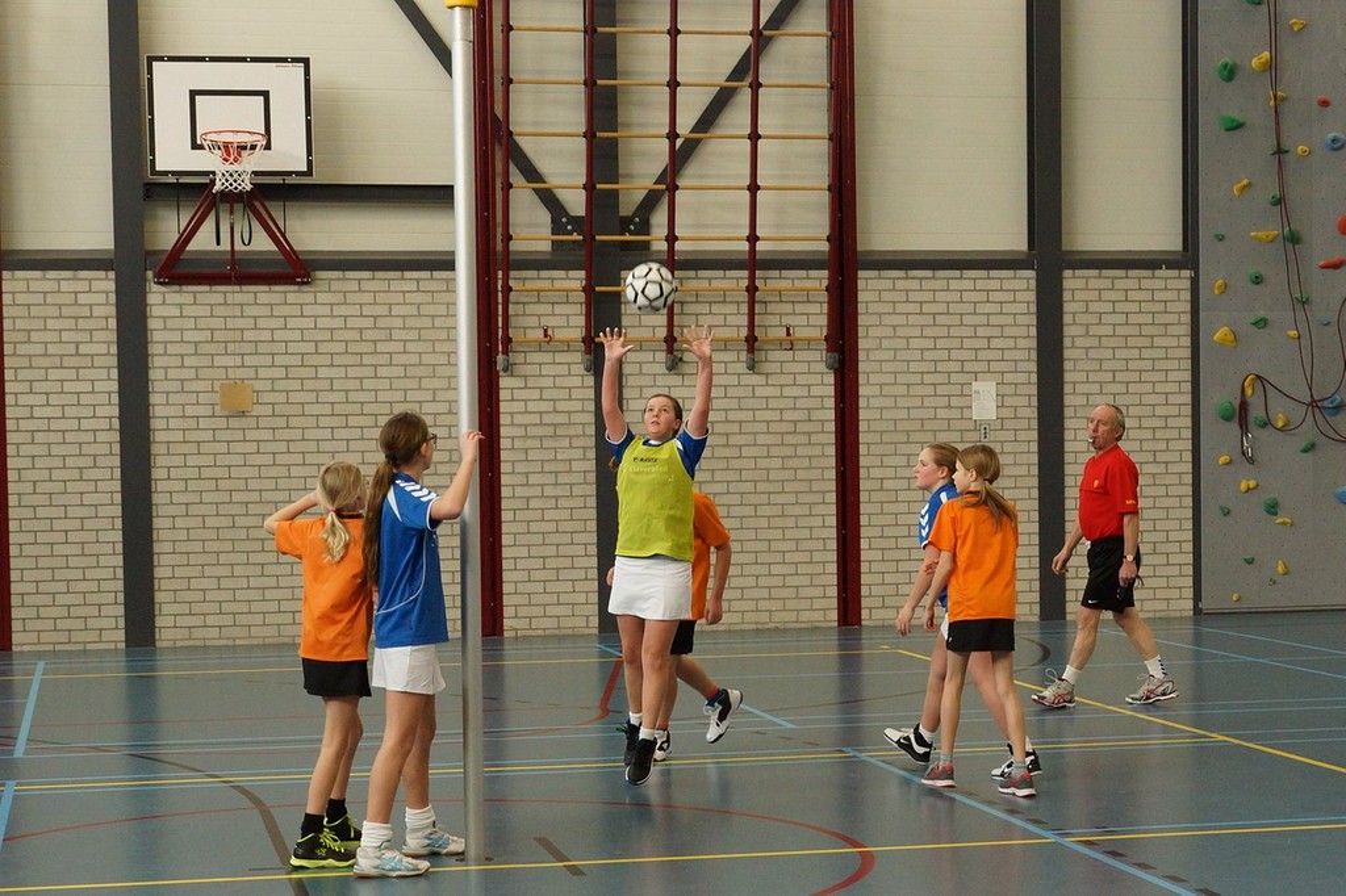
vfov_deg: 29.8
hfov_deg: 43.6
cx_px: 673
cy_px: 448
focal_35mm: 45
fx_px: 1682
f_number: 4
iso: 1000
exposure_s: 1/250
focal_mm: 30
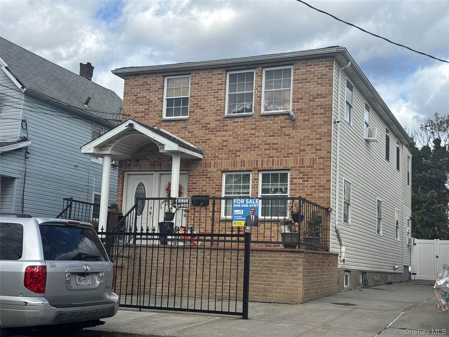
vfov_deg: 30.3
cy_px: 168
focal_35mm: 48
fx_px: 623
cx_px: 224
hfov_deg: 39.7
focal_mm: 6.76
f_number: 1.78
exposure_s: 1/3425
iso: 64
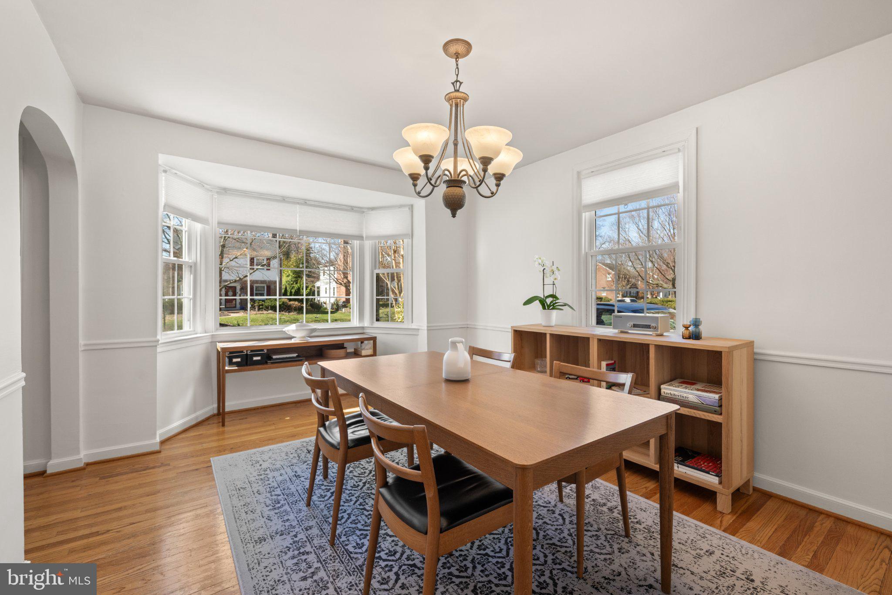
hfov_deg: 98.5
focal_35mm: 16
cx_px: 446
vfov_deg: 75.5
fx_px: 384
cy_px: 298
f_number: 7.1
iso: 500
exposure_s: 1/30
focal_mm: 15.5
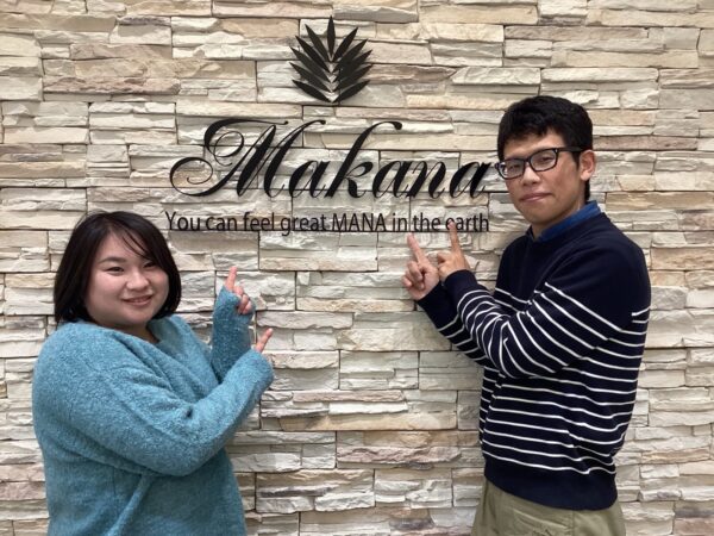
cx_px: 357
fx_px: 639
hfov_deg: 58.4
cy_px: 268
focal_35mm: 31
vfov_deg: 45.4
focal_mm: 3.3
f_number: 2.4
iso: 64
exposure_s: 1/60
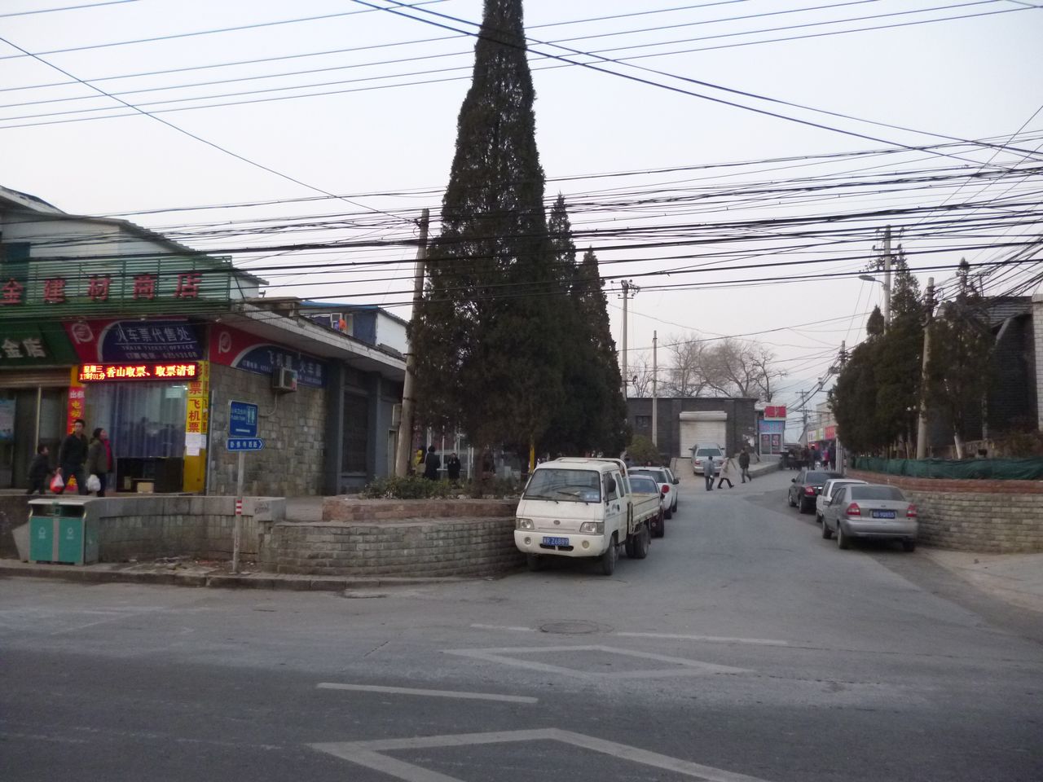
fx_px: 844
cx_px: 522
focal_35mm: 28
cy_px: 391
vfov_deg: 49.7
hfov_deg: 63.4
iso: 400
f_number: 3.1
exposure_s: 1/125
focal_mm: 5
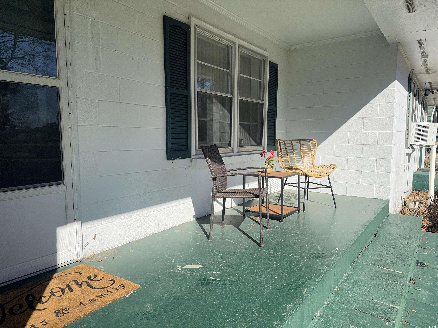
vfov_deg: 56.8
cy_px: 164
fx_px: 304
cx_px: 219
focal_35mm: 24
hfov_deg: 71.6
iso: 80
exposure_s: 1/4310
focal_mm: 6.76
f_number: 1.78
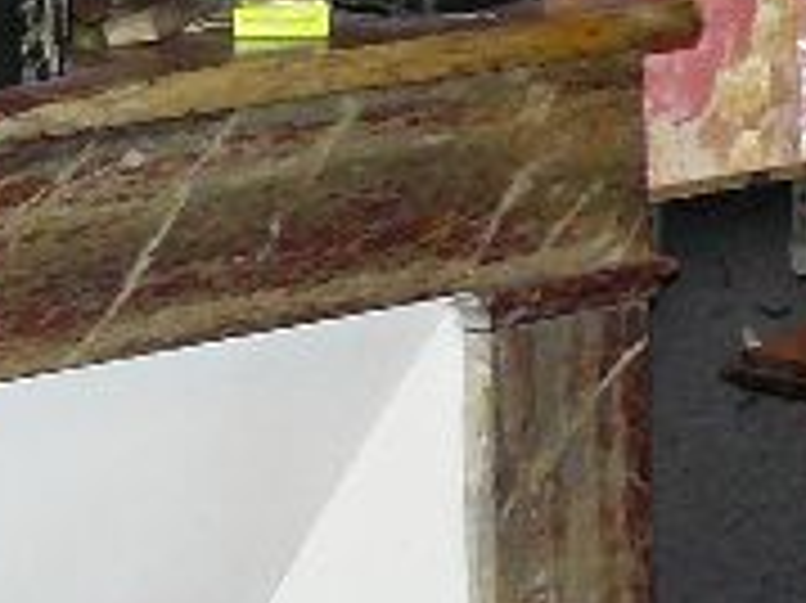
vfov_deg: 7.3
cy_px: -112
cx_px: 1680
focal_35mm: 201
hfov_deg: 9.2
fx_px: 4677
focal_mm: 6
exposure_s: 1/15
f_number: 2.8
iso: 250
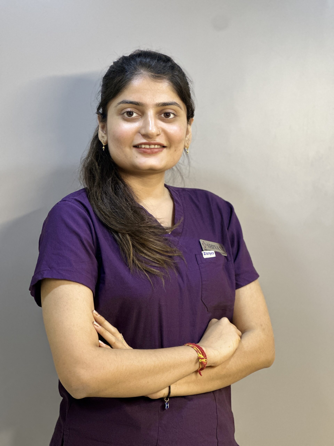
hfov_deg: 19.1
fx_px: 991
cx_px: 167
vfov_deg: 25.3
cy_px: 223
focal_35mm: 77
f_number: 2.8
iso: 250
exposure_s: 1/33
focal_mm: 9
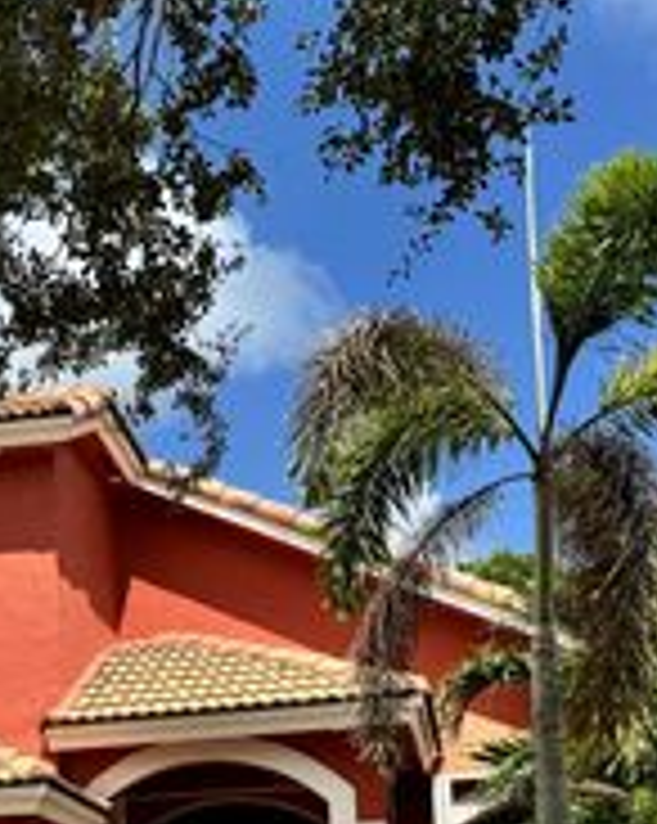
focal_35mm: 64
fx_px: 1558
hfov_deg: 23.4
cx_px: 104
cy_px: 750
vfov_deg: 28.4
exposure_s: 1/6410
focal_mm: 6.76
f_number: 1.78
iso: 80
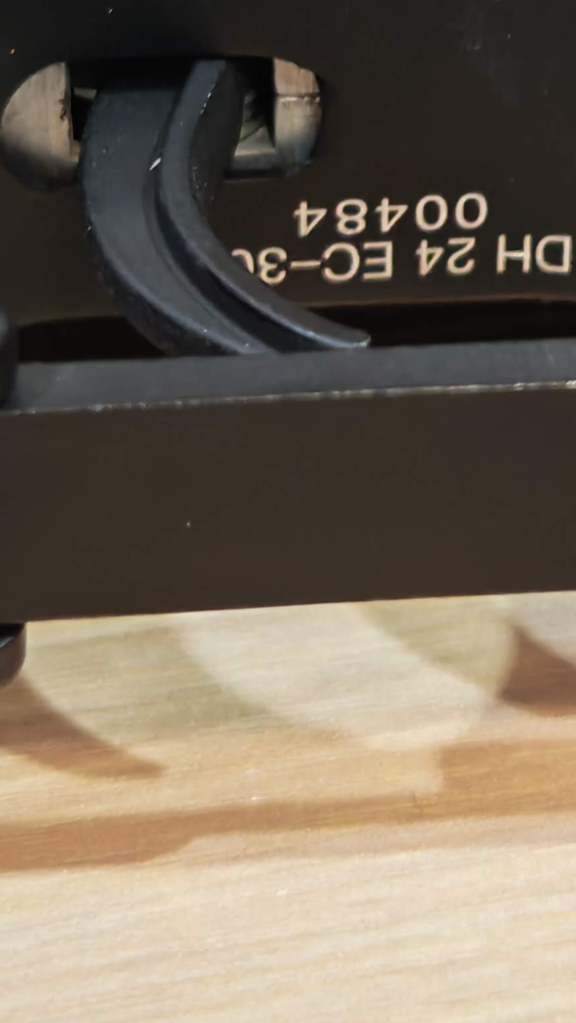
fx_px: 3774
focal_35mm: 139
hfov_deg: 8.7
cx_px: 476
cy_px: 124
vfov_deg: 15.3
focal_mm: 6.83
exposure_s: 1/33
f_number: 1.4
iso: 200
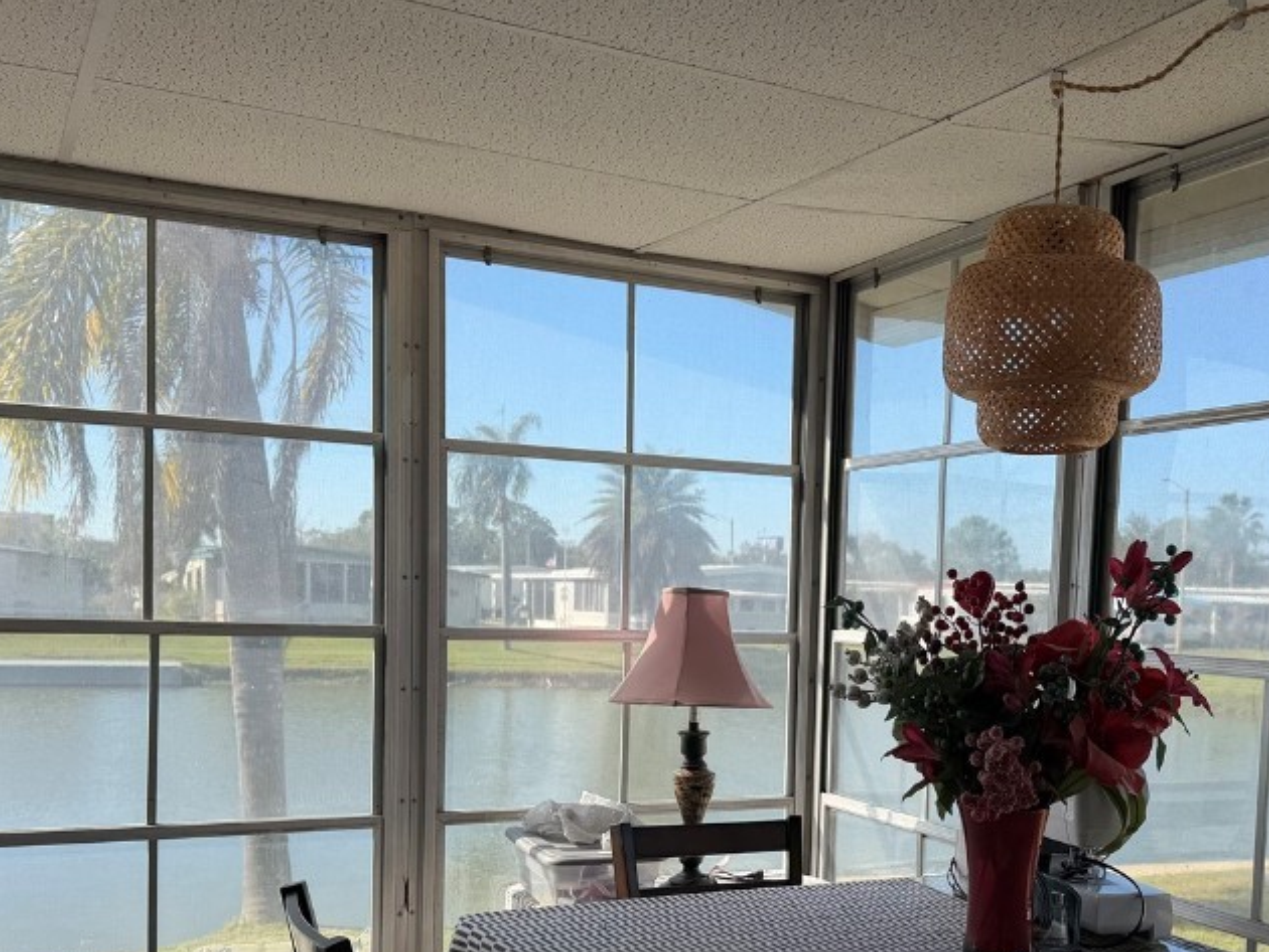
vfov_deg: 36.2
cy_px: 688
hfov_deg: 47.7
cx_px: 739
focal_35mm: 39
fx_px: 1430
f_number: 1.78
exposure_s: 1/1770
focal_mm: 6.76
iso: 80
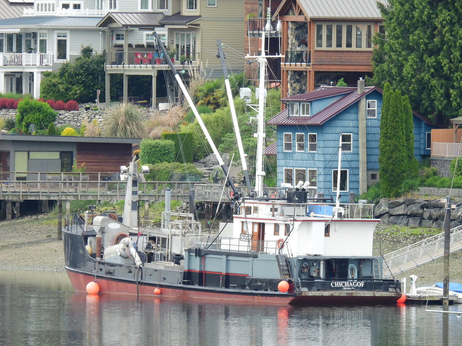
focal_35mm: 600
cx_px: 231
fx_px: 8008
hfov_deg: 3.3
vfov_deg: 2.5
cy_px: 173
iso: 400
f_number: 5
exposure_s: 1/250
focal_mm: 107
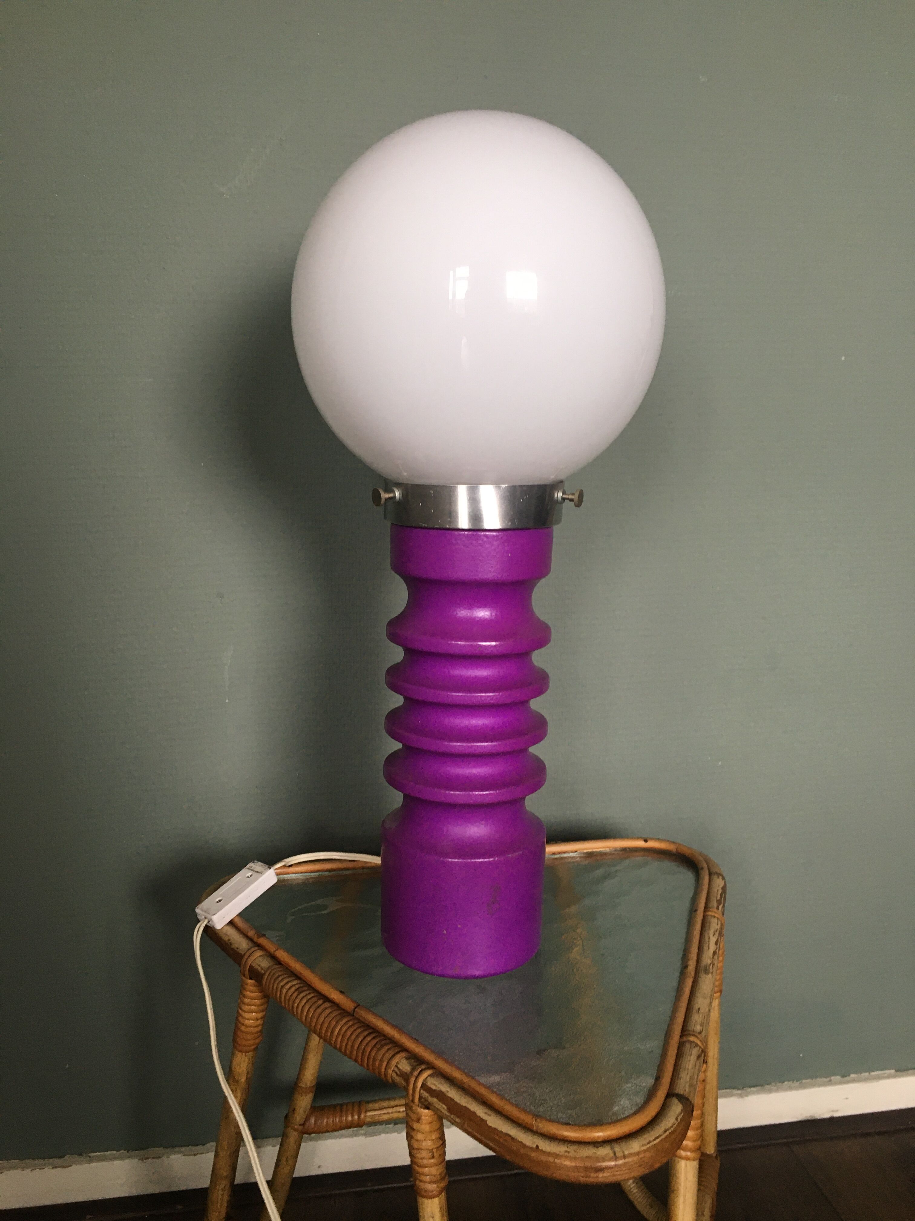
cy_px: 610
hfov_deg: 48.2
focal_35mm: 29
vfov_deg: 61.7
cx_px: 458
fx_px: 1022
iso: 100
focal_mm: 4.15
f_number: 2.2
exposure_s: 1/33
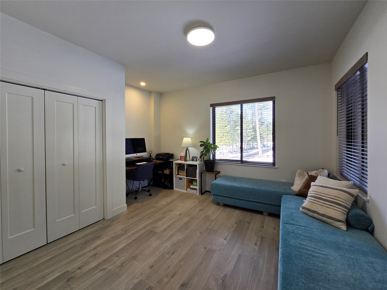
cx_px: 194
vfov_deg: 89.9
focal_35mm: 13
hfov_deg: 106.2
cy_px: 145
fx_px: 145
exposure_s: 1/120
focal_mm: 2.2
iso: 80
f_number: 2.2
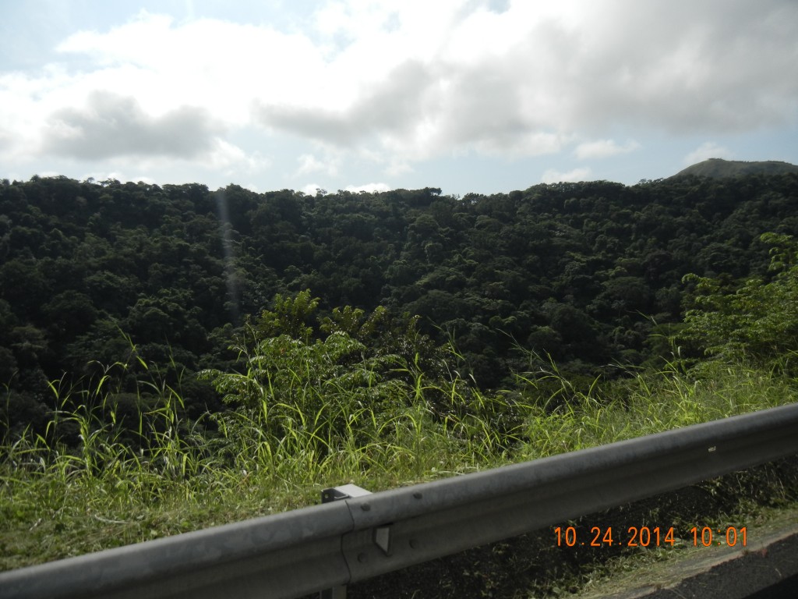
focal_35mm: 30
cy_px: 300
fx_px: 692
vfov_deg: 46.8
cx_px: 399
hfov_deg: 60.0
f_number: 7
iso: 160
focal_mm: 5.4
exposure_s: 1/676
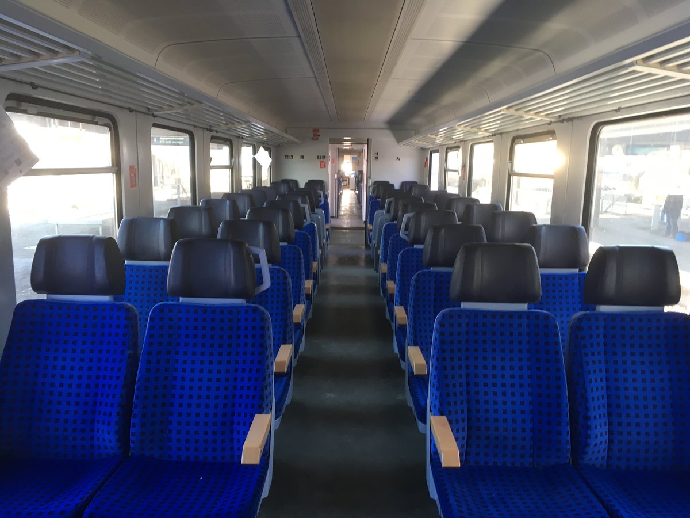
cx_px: 345
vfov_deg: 48.2
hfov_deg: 61.7
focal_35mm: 29
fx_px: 578
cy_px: 259
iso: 64
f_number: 2.2
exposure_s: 1/33
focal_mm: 4.15
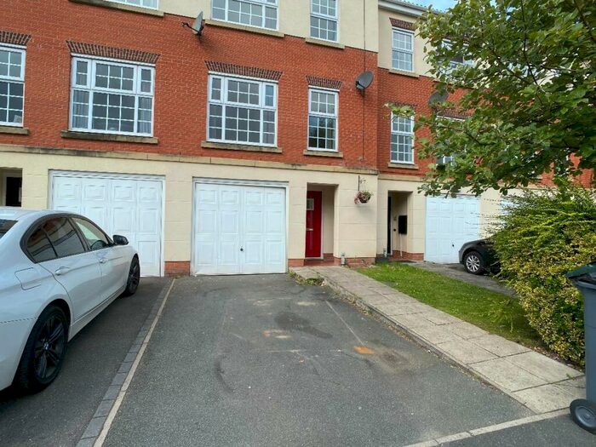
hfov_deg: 67.3
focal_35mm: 26
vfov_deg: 53.1
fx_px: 448
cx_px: 298
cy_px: 224
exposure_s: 1/1103
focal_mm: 4.25
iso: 32
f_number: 1.8
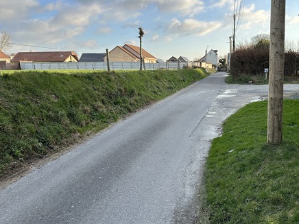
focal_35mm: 33
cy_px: 108
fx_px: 285
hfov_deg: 54.1
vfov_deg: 42.9
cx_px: 202
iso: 80
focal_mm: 6.86
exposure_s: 1/1393
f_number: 1.78
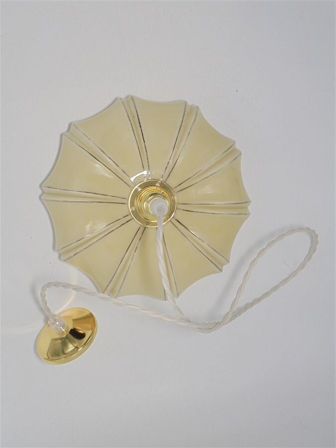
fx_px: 557
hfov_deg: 33.6
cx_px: 168
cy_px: 224
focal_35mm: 43
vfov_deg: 43.9
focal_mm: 7.8
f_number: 4.5
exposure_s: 1/30
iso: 100
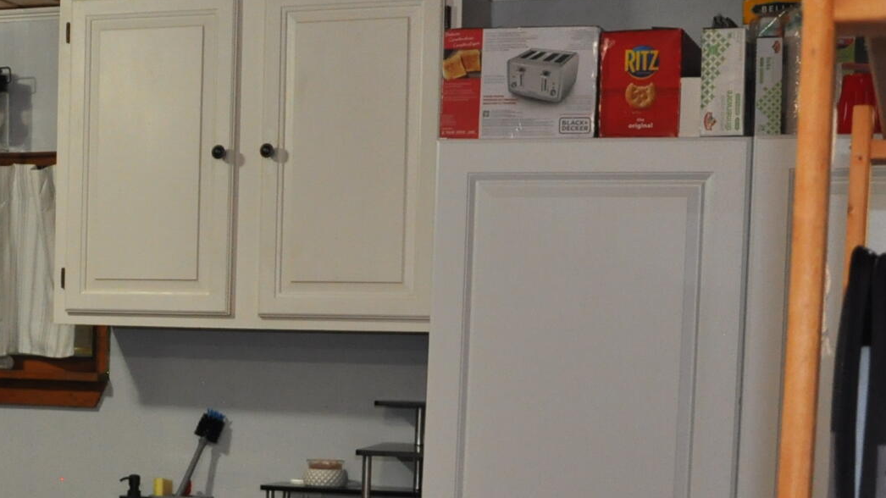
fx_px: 1903
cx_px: -35
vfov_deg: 14.6
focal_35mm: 81
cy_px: 515
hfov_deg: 24.8
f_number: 3.5
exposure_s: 1/80
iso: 800
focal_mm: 18
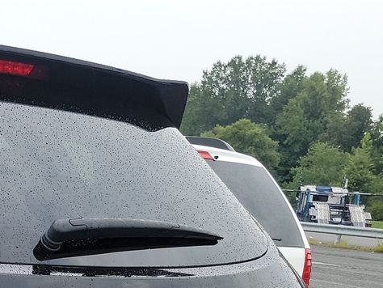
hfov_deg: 22.1
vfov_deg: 17.0
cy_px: 393
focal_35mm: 81
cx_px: -91
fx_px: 897
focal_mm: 6.7
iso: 50
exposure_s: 1/184
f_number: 1.8
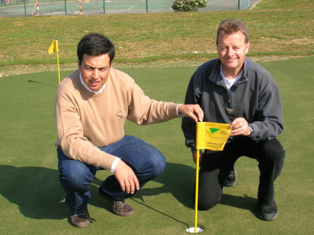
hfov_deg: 33.3
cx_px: 157
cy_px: 118
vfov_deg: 25.2
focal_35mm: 58
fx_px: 526
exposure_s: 1/182
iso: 50
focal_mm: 9.7
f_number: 5.9
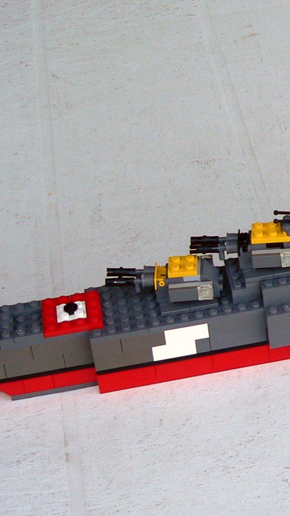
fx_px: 1367
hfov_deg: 11.5
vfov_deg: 21.3
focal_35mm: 100
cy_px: 158
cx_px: 467
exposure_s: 1/80
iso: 80
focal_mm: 6.3
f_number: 2.8
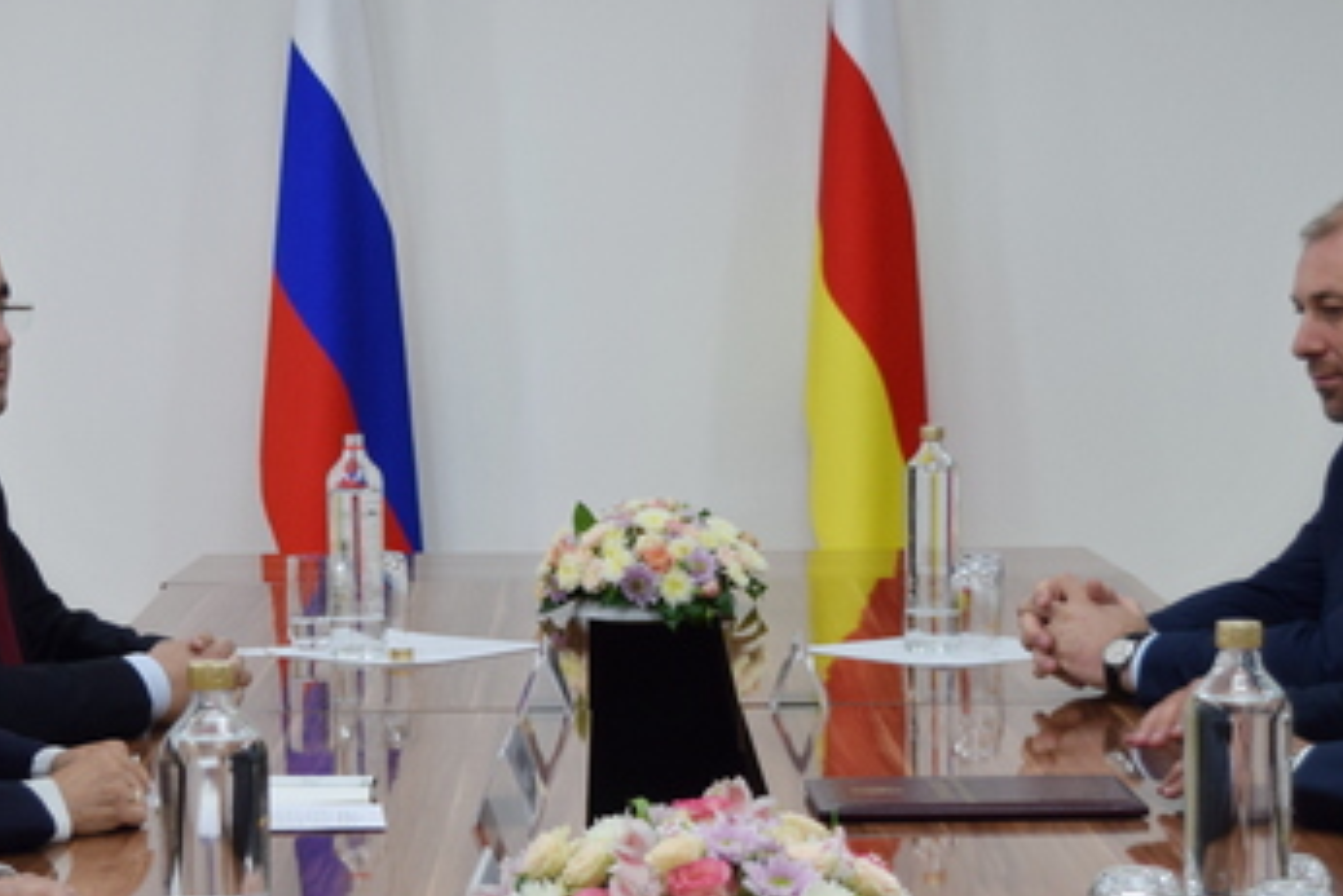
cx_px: 543
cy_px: 537
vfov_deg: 13.2
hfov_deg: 19.6
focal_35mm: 104
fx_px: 3881
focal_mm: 30
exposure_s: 1/60
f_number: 4.2
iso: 500
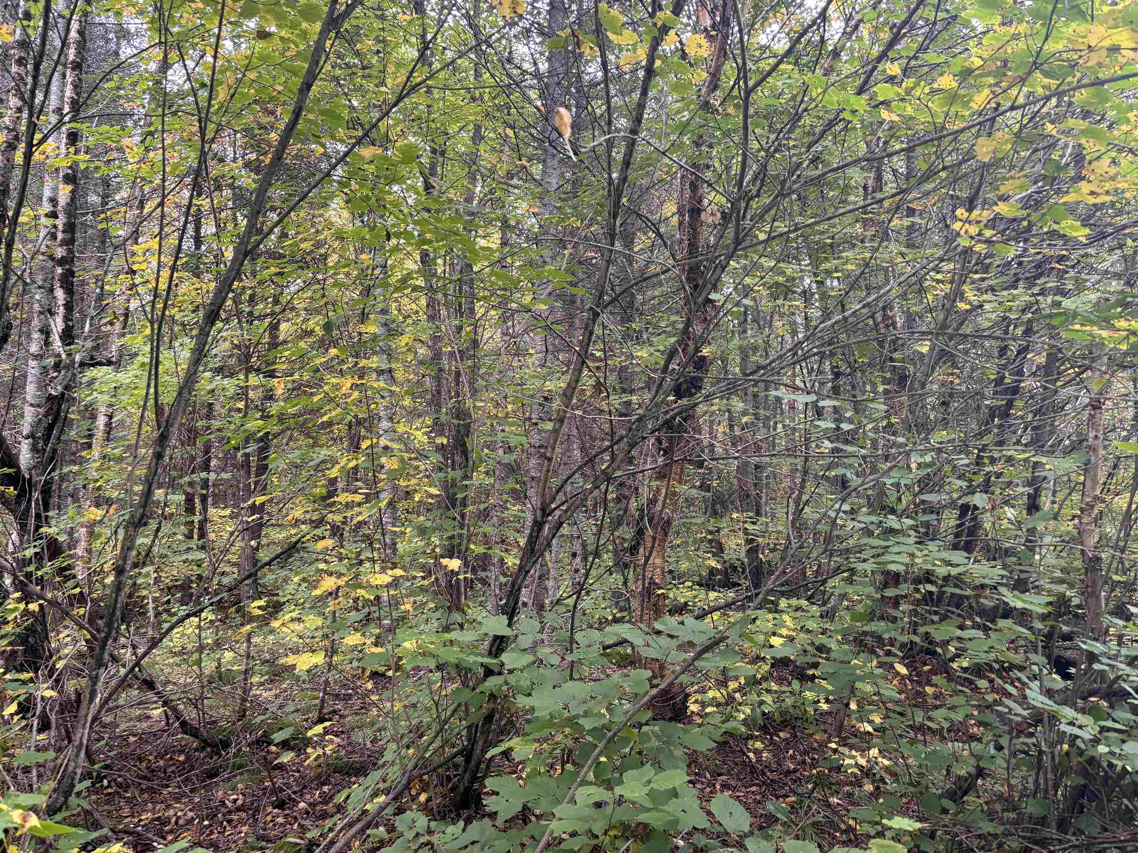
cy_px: 426
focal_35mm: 26
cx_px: 569
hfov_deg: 67.3
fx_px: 855
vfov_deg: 53.1
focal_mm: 5.96
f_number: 1.6
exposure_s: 1/60
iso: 160
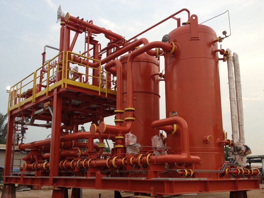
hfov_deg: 52.6
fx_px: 267
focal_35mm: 35
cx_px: 132
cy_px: 99
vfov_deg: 40.7
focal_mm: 4.28
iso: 64
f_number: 2.4
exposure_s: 1/224
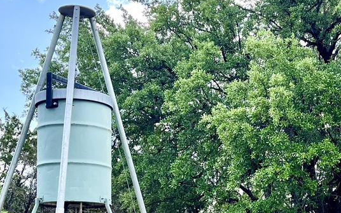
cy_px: 224
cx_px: 249
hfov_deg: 27.5
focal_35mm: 74
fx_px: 688
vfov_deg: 17.1
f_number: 1.6
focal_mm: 5.1
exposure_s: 1/804
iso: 50
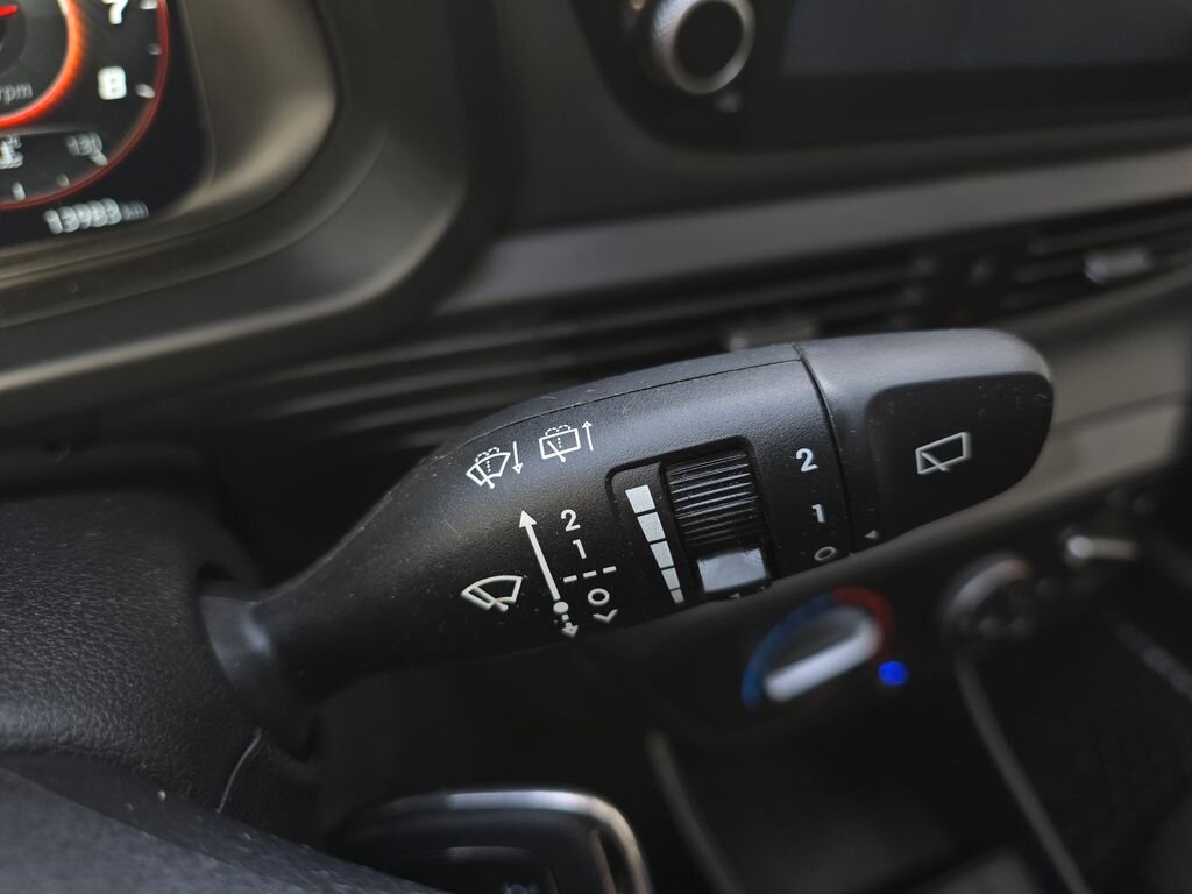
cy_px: 447
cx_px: 596
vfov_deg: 58.9
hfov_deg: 73.9
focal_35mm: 23
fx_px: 792
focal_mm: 6.3
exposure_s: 1/180
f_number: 1.7
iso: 160
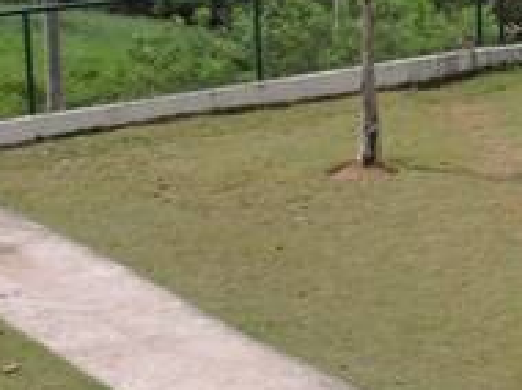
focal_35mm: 162
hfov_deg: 10.8
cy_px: -126
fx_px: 2440
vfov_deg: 9.0
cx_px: 1165
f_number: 3.1
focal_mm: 5.4
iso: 100
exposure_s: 1/1250
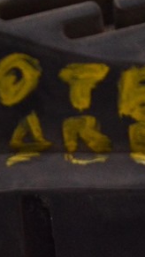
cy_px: 197
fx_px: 2074
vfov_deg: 7.1
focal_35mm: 304
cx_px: 139
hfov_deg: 4.0
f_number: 5.6
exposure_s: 1/320
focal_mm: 55
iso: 3200
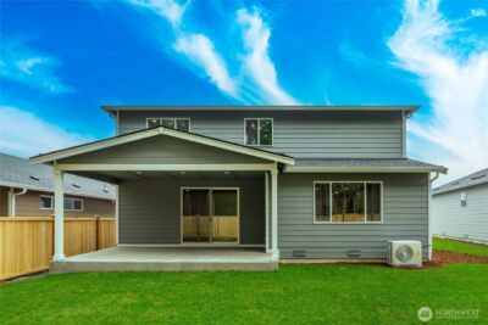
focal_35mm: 14
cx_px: 244
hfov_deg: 104.2
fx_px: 190
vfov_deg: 81.3
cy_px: 162
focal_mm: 14
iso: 80
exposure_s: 1/30
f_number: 7.1
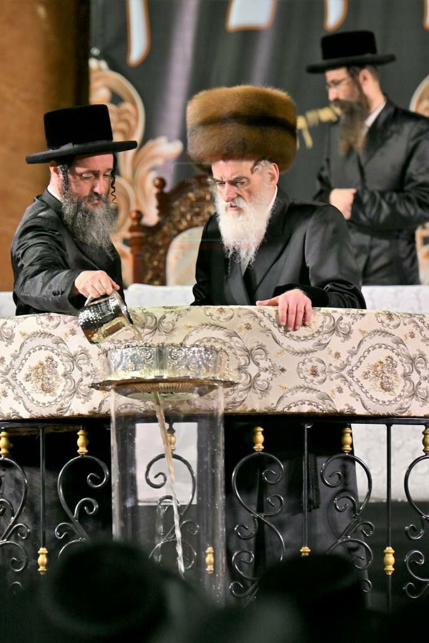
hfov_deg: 6.8
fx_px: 3613
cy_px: 322
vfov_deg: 10.2
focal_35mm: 202
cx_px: 214
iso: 400
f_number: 2.8
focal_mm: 135
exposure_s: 1/250
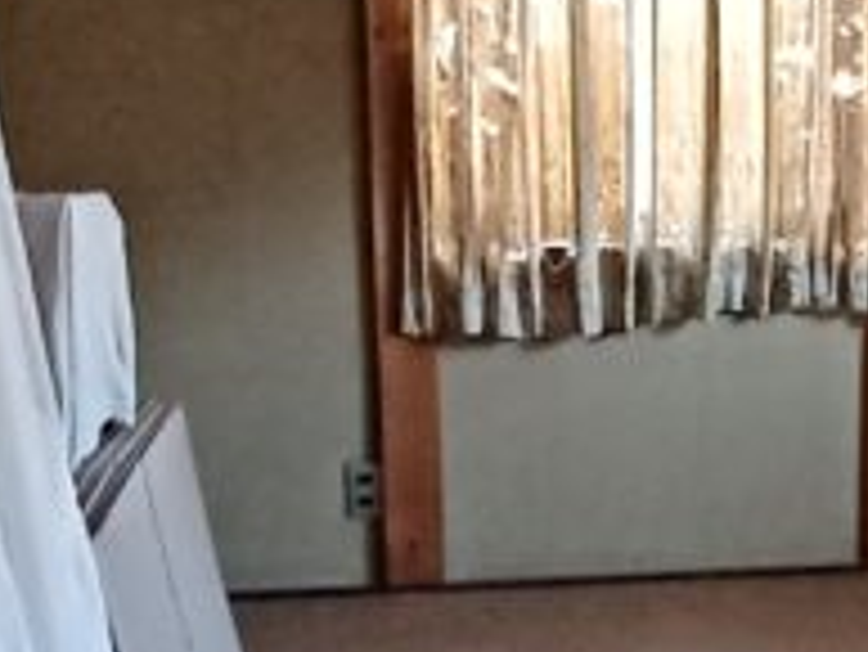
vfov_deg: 21.1
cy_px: 508
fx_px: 1731
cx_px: 769
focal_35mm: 69
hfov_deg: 27.2
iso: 320
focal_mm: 1.42
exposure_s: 1/20
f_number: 2.2
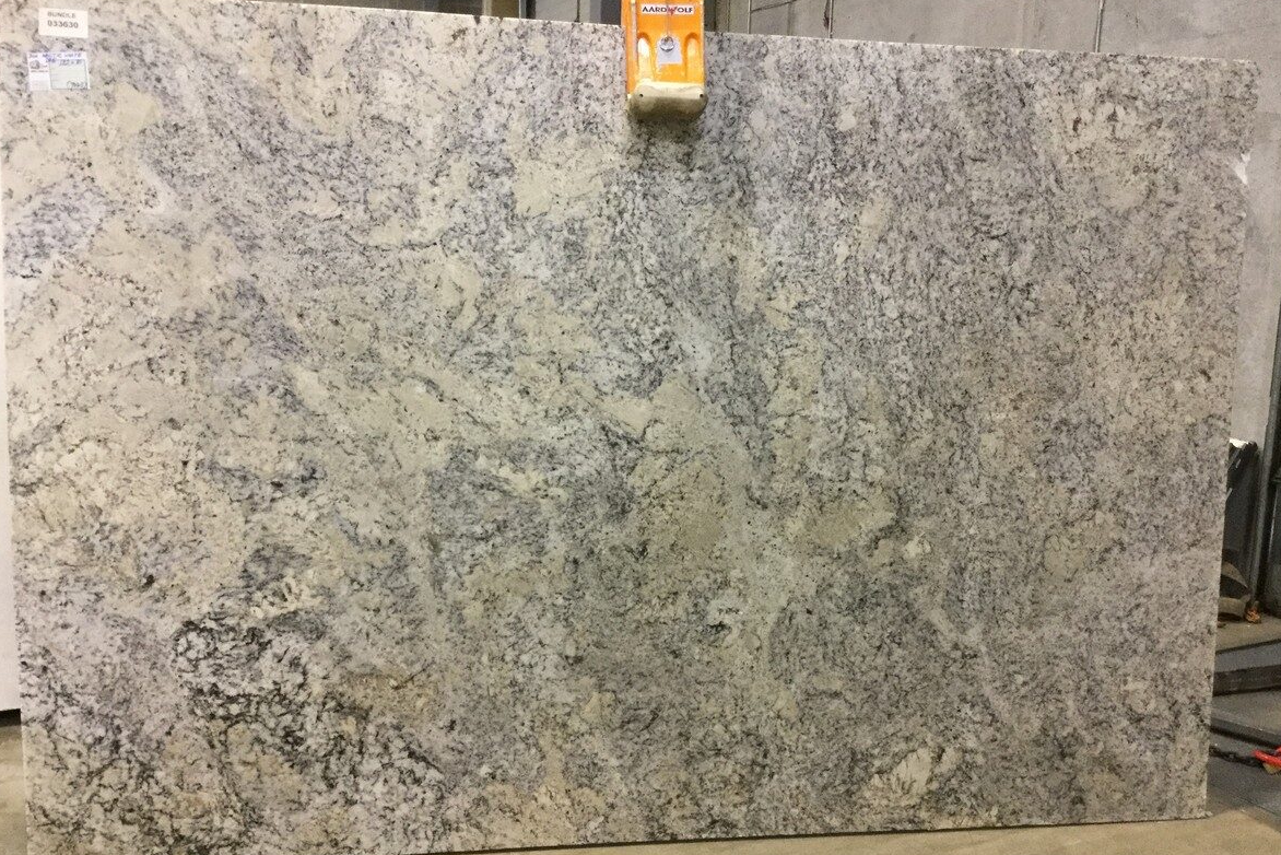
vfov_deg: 40.0
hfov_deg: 57.2
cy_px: 465
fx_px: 1174
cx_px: 653
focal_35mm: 33
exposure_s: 1/30
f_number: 2.4
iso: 160
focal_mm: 3.3
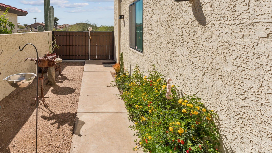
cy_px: 37
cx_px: 85
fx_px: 159
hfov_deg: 77.9
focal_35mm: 22
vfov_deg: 49.3
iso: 100
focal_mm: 14
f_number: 22
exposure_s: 1/50
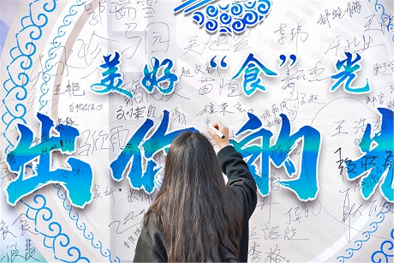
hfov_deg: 20.8
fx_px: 1073
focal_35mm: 98
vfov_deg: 14.0
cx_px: 197
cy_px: 132
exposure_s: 1/250
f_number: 5.6
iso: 400
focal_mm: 98
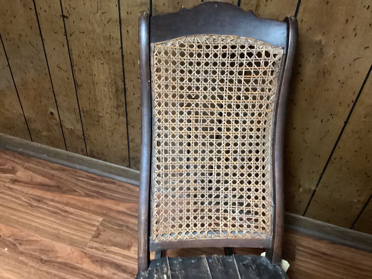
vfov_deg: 45.4
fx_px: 333
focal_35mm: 31
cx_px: 186
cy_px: 140
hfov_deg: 58.3
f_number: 2.4
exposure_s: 1/20
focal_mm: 3.3
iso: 640
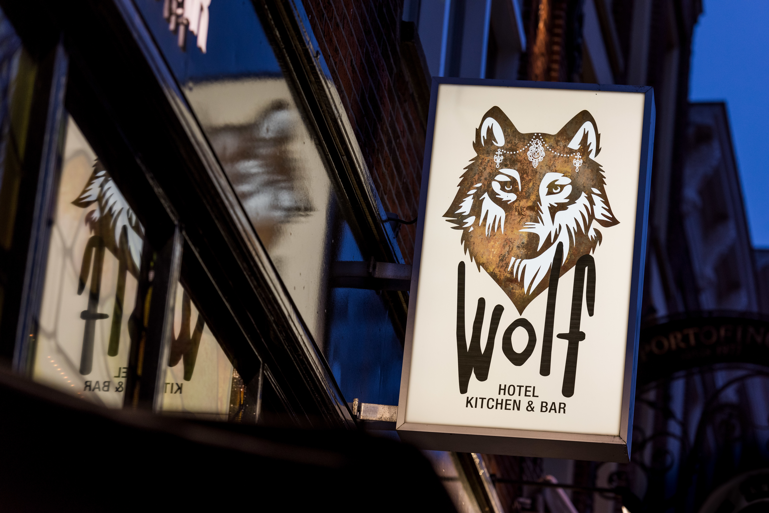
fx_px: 2671
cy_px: 256
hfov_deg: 16.4
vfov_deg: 11.0
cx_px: 384
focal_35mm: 125
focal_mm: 125
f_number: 4
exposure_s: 1/125
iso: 1000
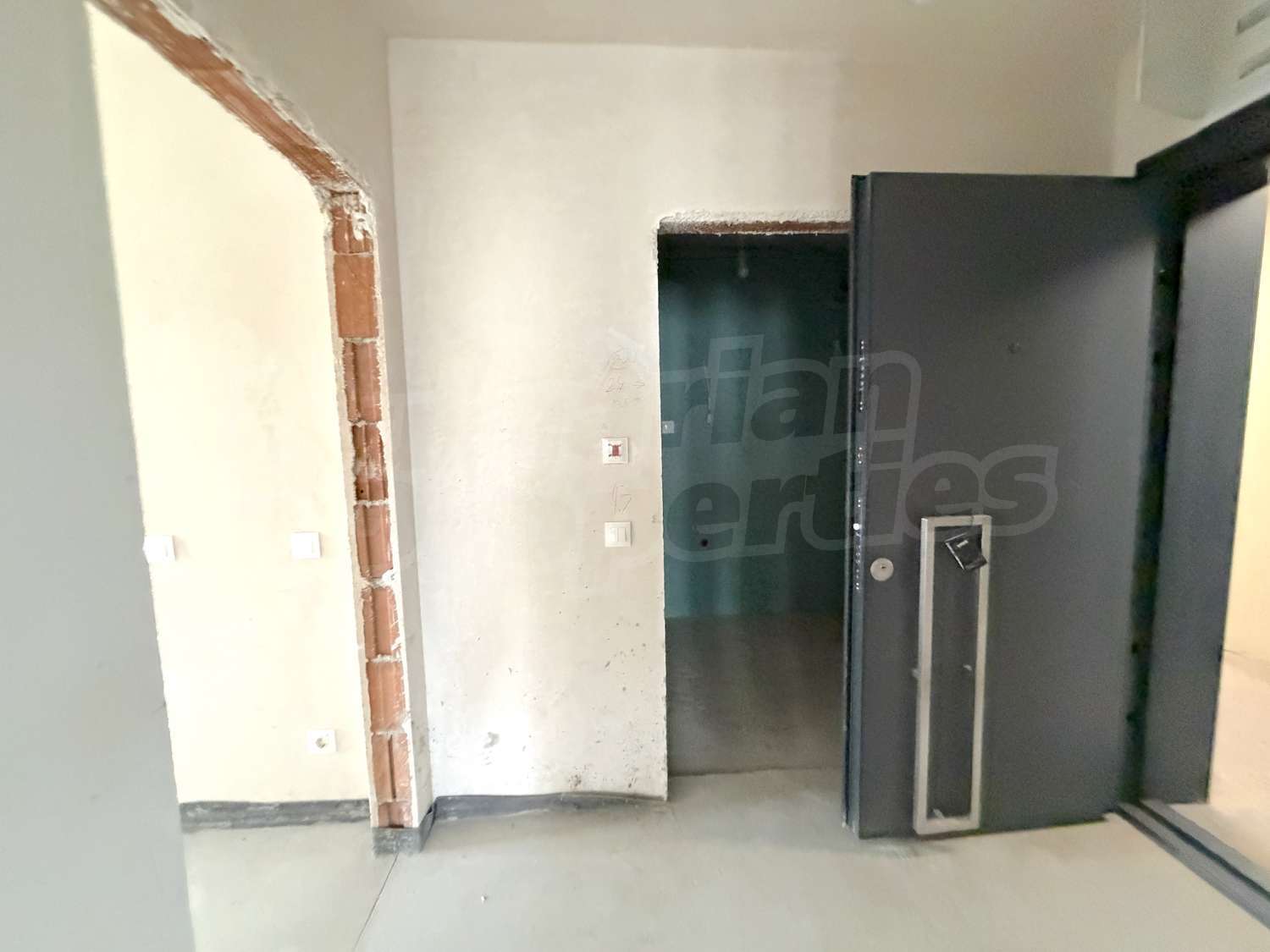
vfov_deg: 85.7
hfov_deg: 102.1
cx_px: 635
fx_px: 514
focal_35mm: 14
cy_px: 476
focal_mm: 2.22
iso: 800
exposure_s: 1/60
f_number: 2.2
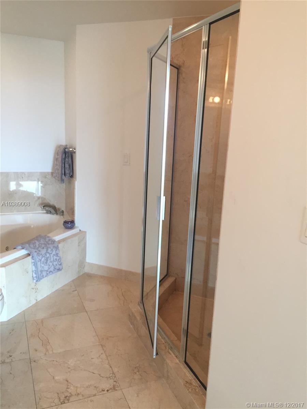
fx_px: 343
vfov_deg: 61.7
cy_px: 204
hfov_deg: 48.2
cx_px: 154
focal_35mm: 29
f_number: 2.2
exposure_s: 1/30
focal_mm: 4.15
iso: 100
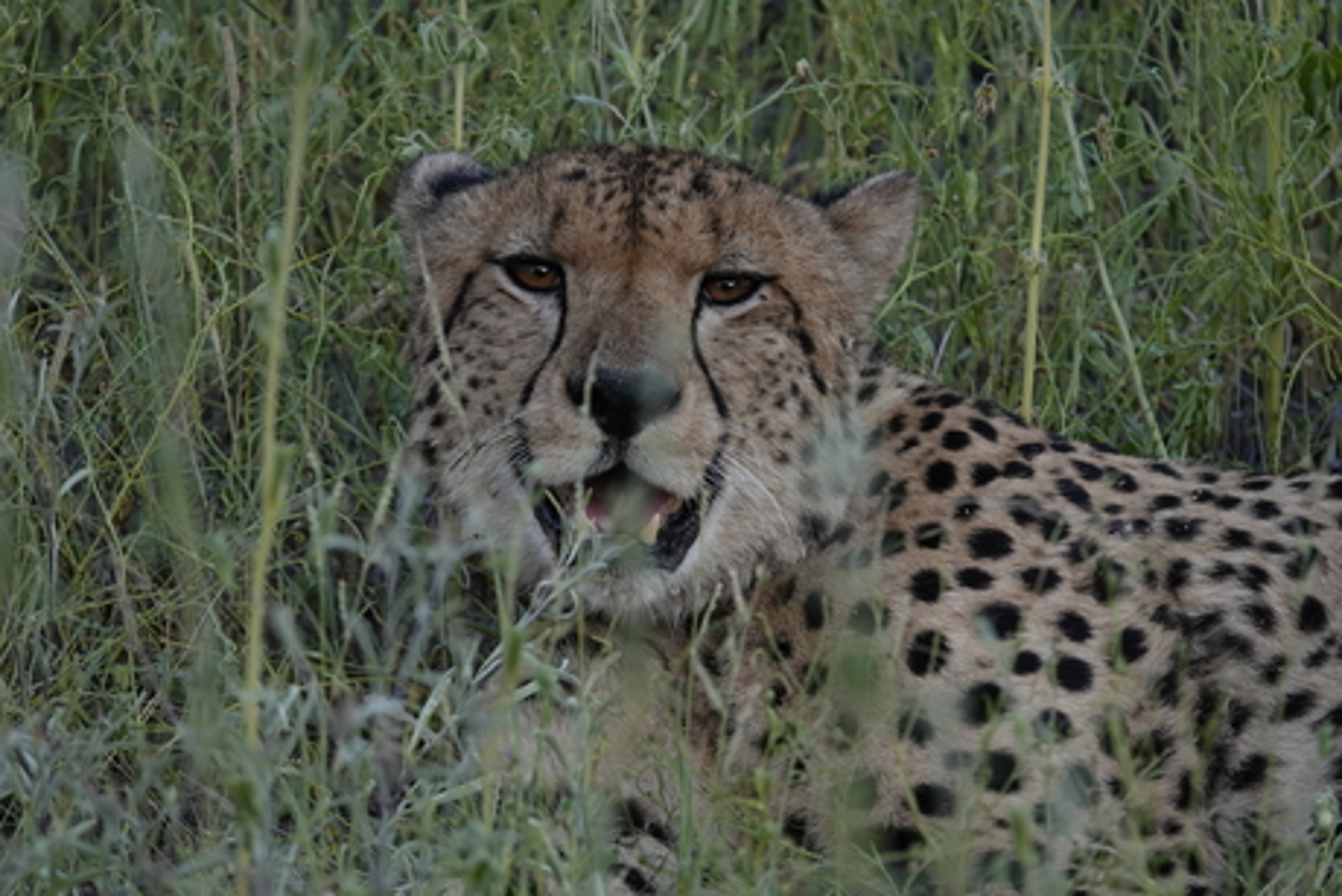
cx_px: 671
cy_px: 448
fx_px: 14169
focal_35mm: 380
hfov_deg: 5.4
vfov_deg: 3.6
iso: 500
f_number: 4
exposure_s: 1/500
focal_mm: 139.53
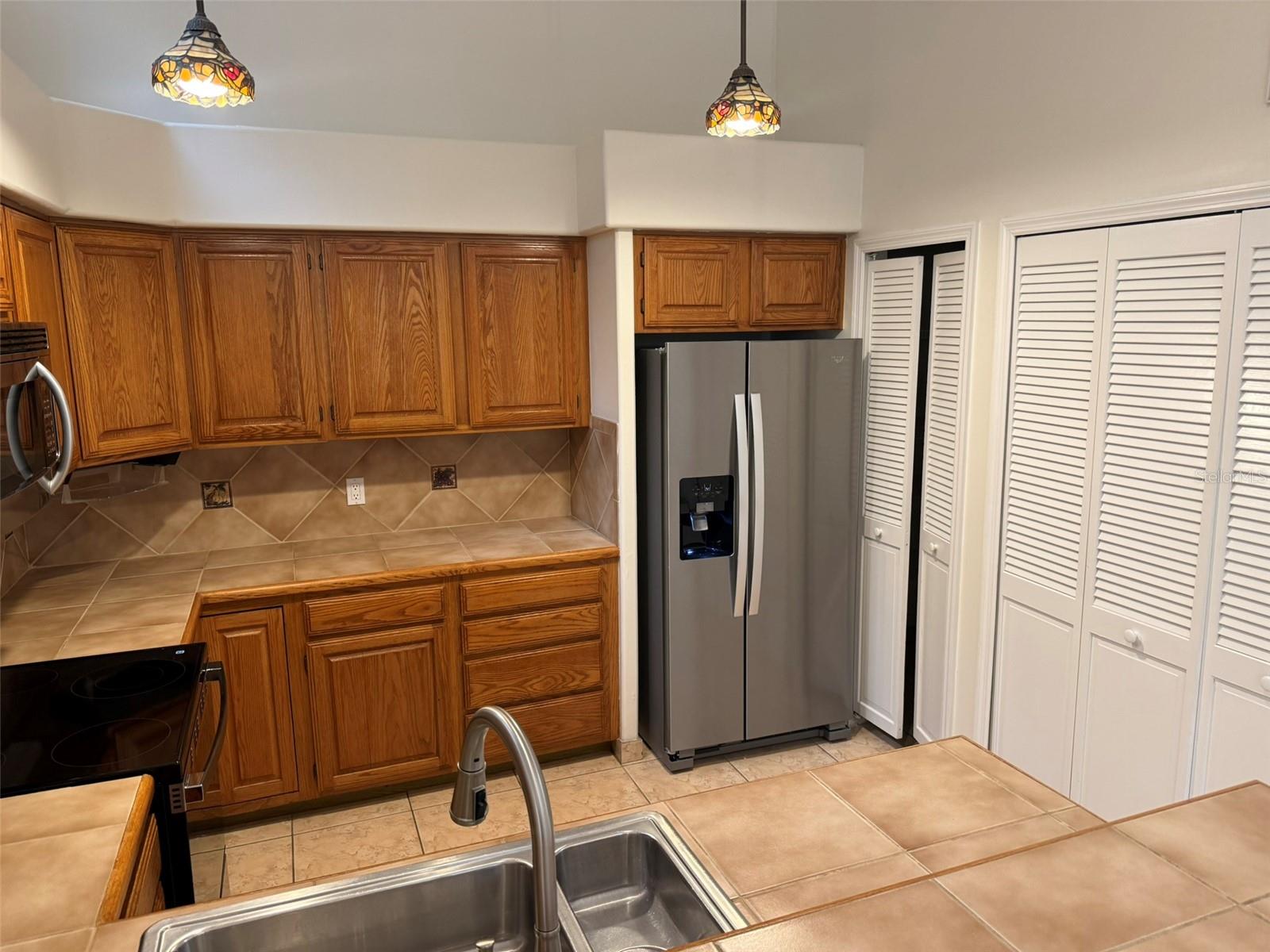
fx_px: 881
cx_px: 635
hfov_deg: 71.6
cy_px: 476
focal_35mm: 24
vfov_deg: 56.8
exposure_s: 1/60
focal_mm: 6.76
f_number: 1.78
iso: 200
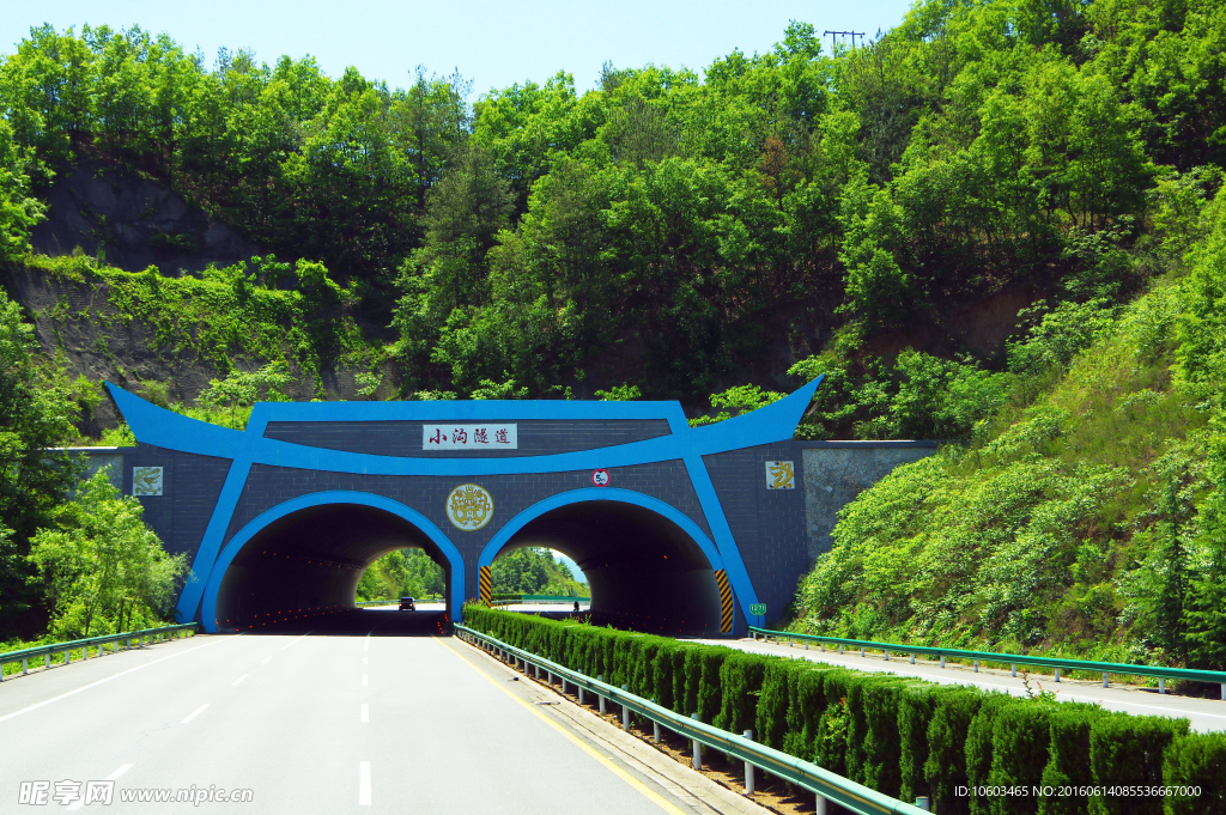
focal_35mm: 54
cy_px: 408
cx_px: 613
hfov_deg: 36.9
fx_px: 1837
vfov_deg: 25.0
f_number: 5.6
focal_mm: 36
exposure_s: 1/1250
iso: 200
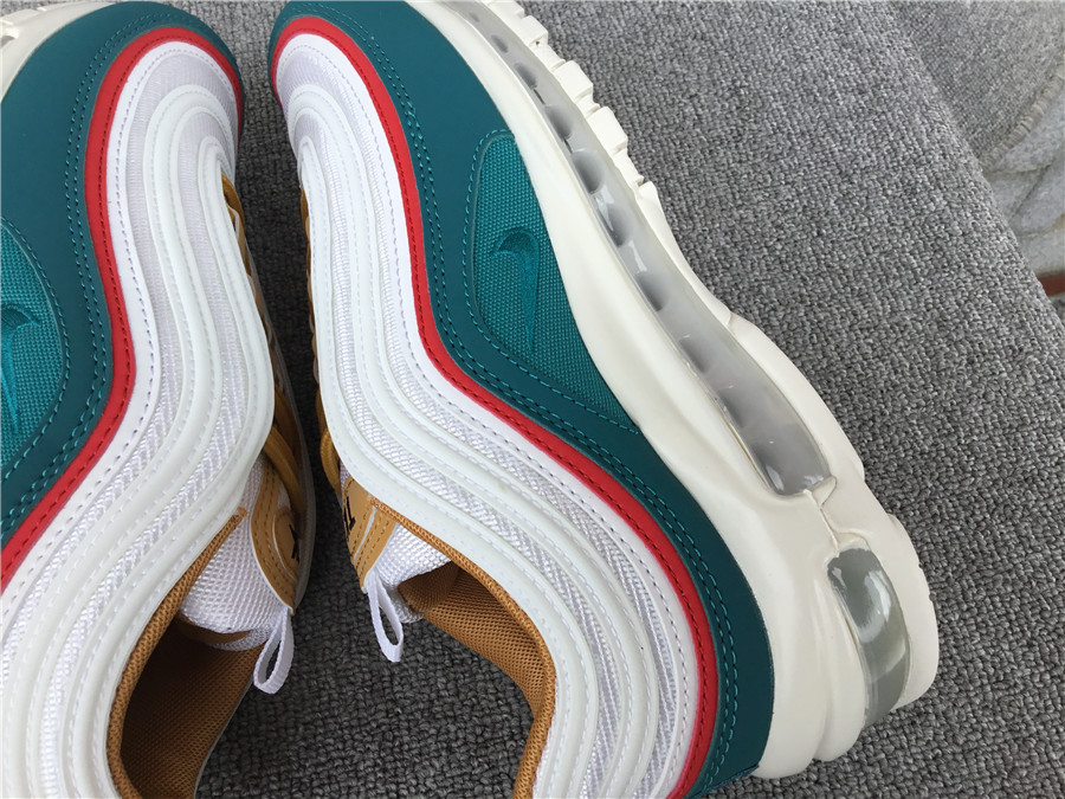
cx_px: 532
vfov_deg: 45.4
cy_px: 400
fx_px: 954
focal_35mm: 31
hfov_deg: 58.4
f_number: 2.4
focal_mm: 3.3
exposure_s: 1/357
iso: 25
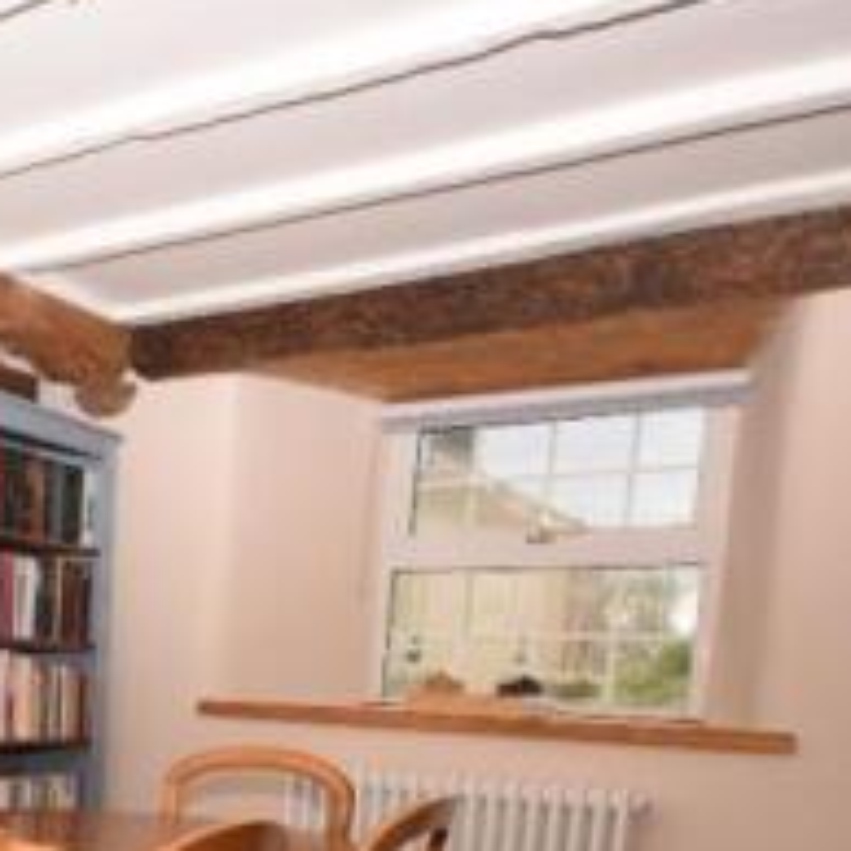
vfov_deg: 36.2
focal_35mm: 43
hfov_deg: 31.5
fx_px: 1196
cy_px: 801
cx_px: -217
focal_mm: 10
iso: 100
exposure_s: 1/60
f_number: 4
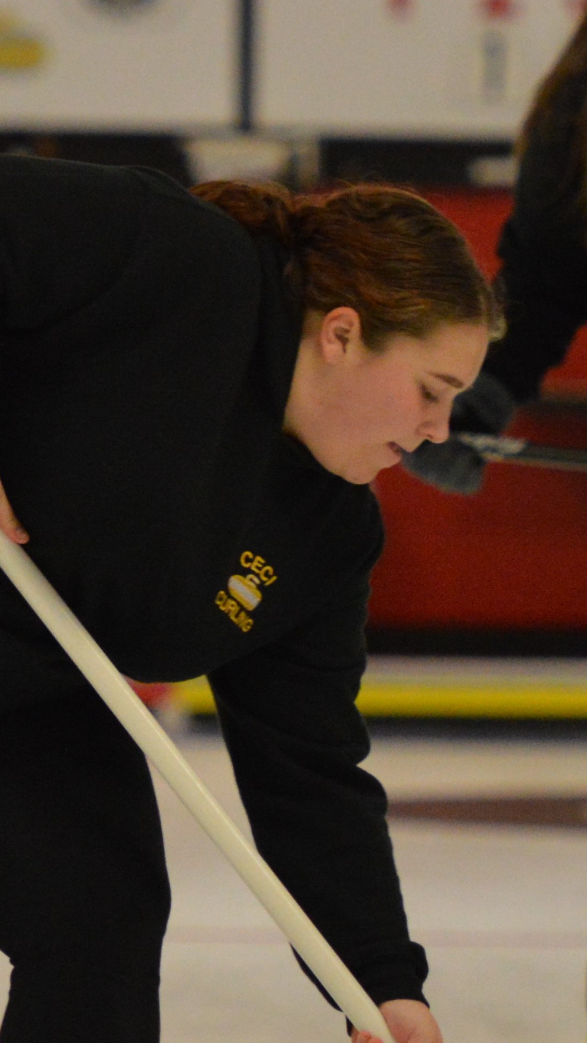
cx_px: 604
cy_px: 940
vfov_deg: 4.3
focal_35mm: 501
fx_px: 13859
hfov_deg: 2.4
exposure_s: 1/500
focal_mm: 150
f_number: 2.8
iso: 1600
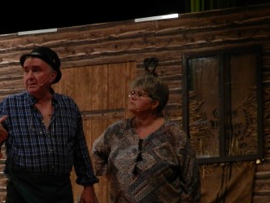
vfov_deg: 9.1
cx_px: 16
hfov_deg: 12.1
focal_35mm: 162
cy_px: 166
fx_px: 1264
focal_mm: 14.9
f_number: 4.4
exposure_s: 1/30
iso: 400
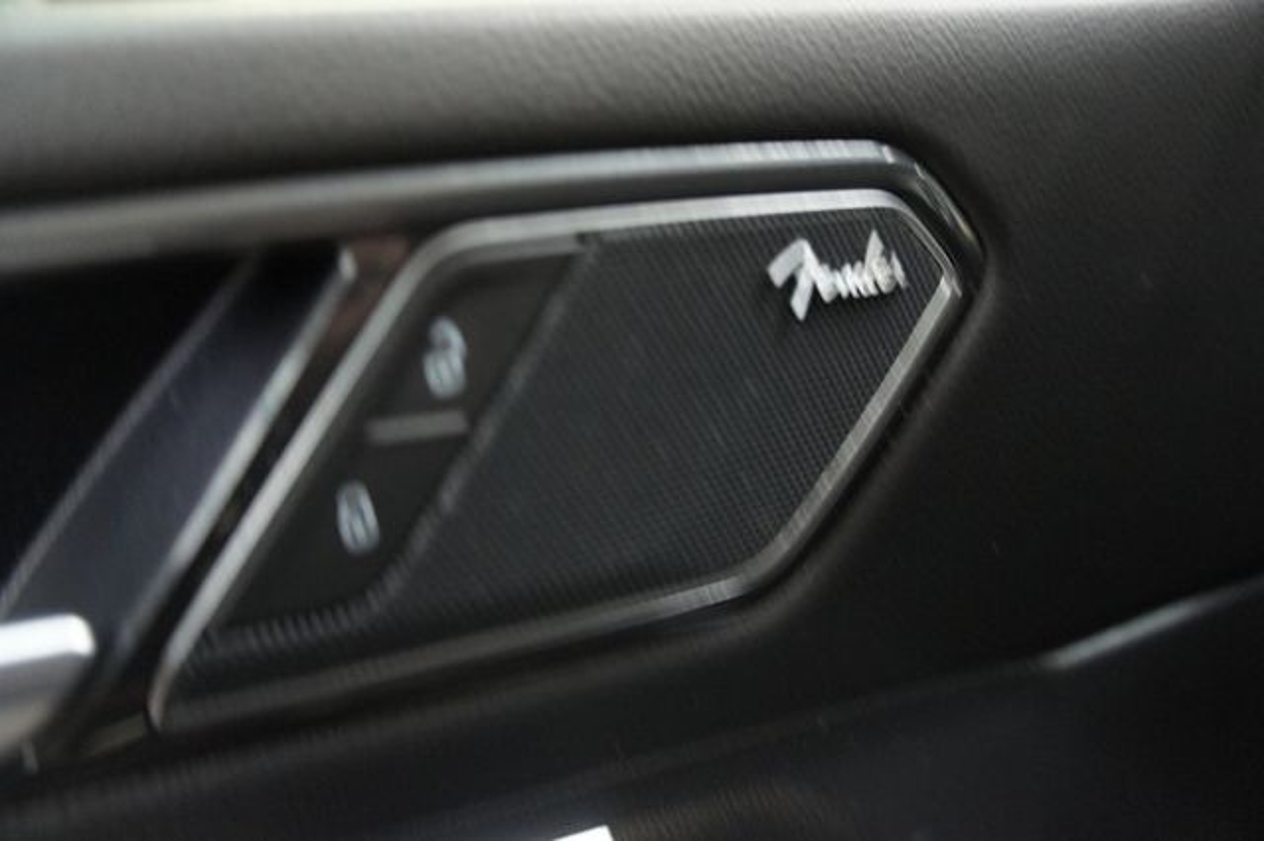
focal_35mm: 27
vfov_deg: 47.9
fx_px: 947
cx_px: 632
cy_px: 420
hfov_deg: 67.4
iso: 1600
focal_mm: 18
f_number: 3.5
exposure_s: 1/20
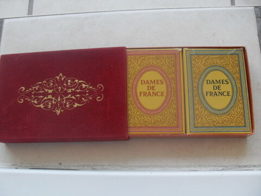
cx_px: 130
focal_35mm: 37
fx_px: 279
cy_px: 98
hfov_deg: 50.1
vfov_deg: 38.7
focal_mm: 6.3
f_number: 2.8
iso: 100
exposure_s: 1/60
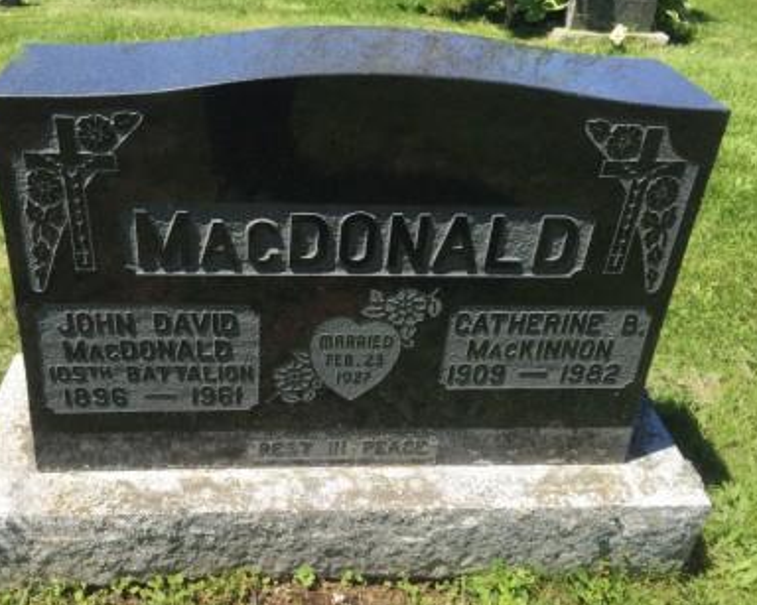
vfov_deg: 44.5
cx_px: 325
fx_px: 739
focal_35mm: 33
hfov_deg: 54.0
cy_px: 290
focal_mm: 4.15
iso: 32
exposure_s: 1/1276
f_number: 2.2
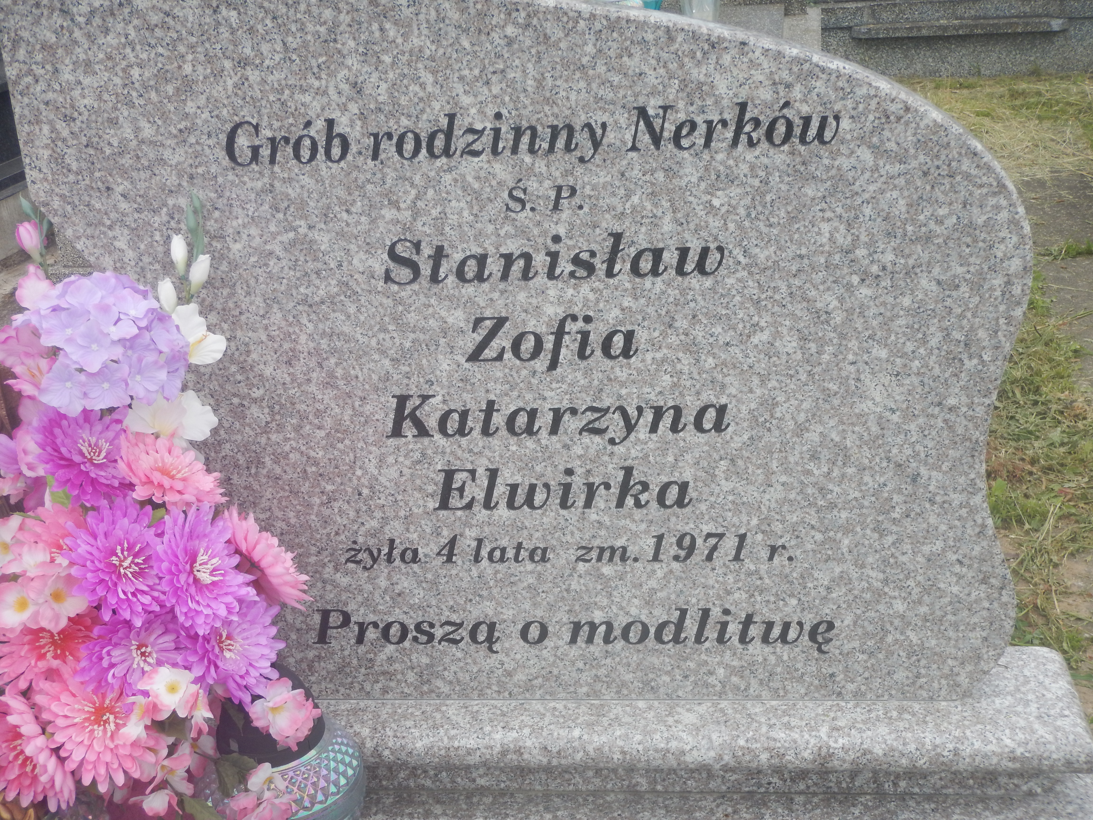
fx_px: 1516
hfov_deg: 39.7
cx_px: 546
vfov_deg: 30.3
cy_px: 410
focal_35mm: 48
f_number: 4.3
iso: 125
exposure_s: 1/400
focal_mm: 8.5
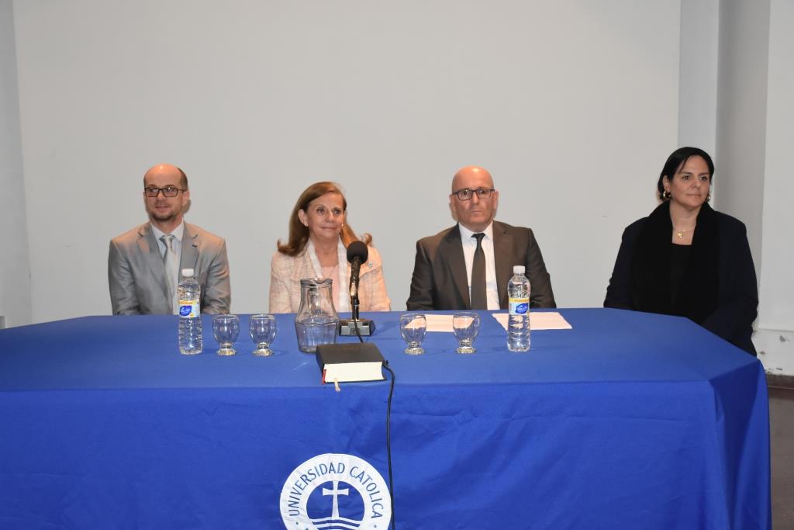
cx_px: 397
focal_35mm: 45
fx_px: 993
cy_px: 265
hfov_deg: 43.6
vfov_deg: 29.9
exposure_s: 1/60
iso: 1600
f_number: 5.6
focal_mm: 30
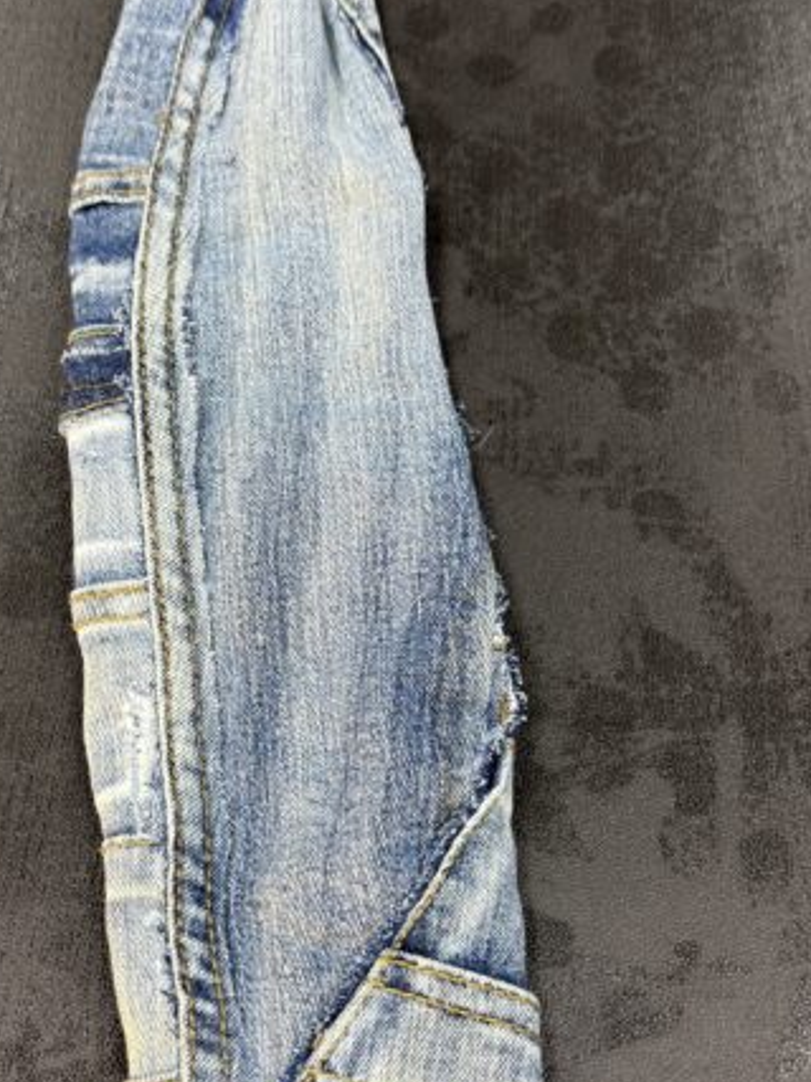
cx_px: 357
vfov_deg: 41.9
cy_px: 633
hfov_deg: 32.1
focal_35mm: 45
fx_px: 1406
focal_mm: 6.76
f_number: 1.78
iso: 125
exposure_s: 1/60
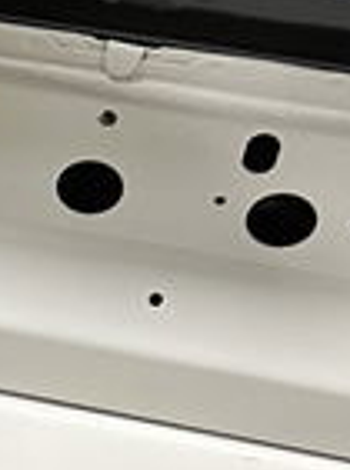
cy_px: 590
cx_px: -570
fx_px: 1923
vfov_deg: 13.5
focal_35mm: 142
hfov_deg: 9.1
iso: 125
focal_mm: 5.7
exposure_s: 1/60
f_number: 1.5
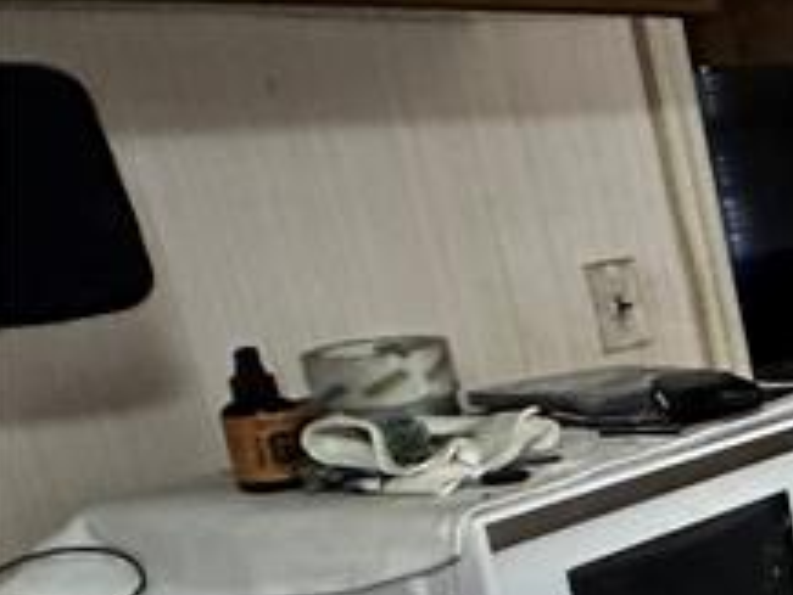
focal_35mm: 66
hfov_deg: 15.6
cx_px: 1864
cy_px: 420
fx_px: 1513
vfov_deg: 22.1
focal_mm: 2.22
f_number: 2.2
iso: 1000
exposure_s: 1/40
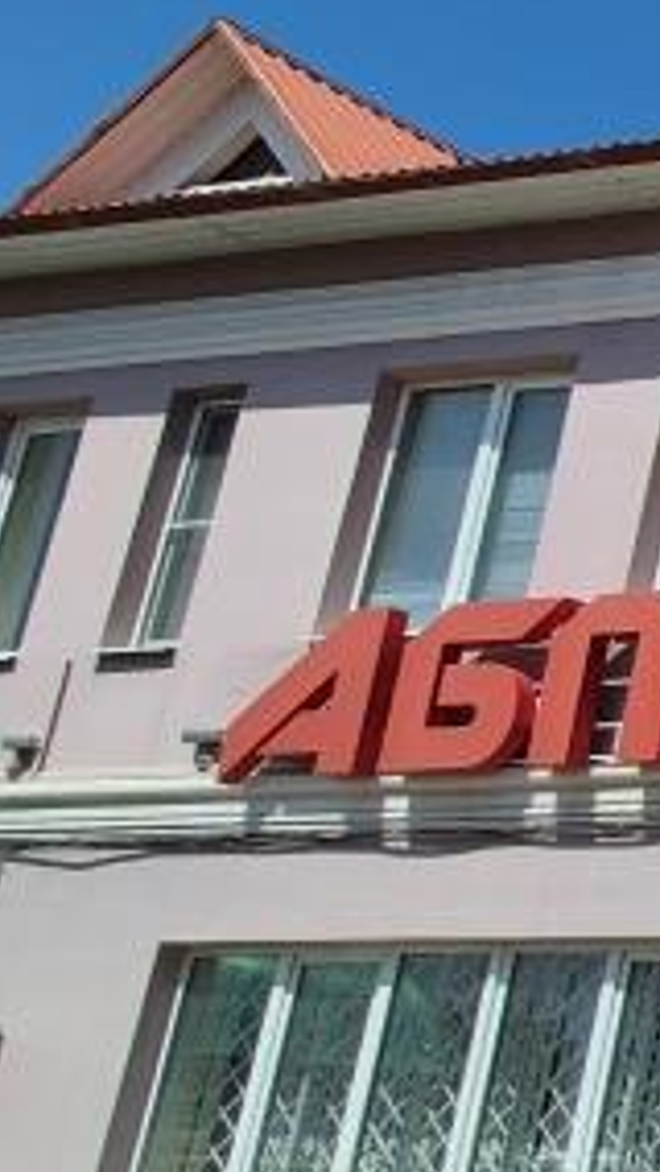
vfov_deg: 39.7
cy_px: 842
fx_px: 1585
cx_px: 2042
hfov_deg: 11.1
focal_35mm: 51
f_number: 2.2
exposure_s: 1/3560
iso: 50
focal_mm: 2.2
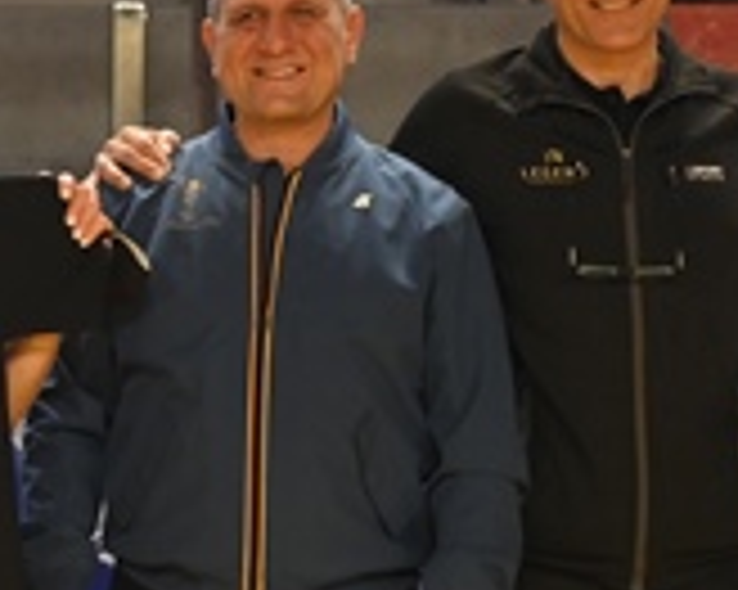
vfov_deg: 8.8
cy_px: 122
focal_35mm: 176
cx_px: -14
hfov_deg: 10.9
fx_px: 3842
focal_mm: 48
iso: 2500
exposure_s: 1/125
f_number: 5.6
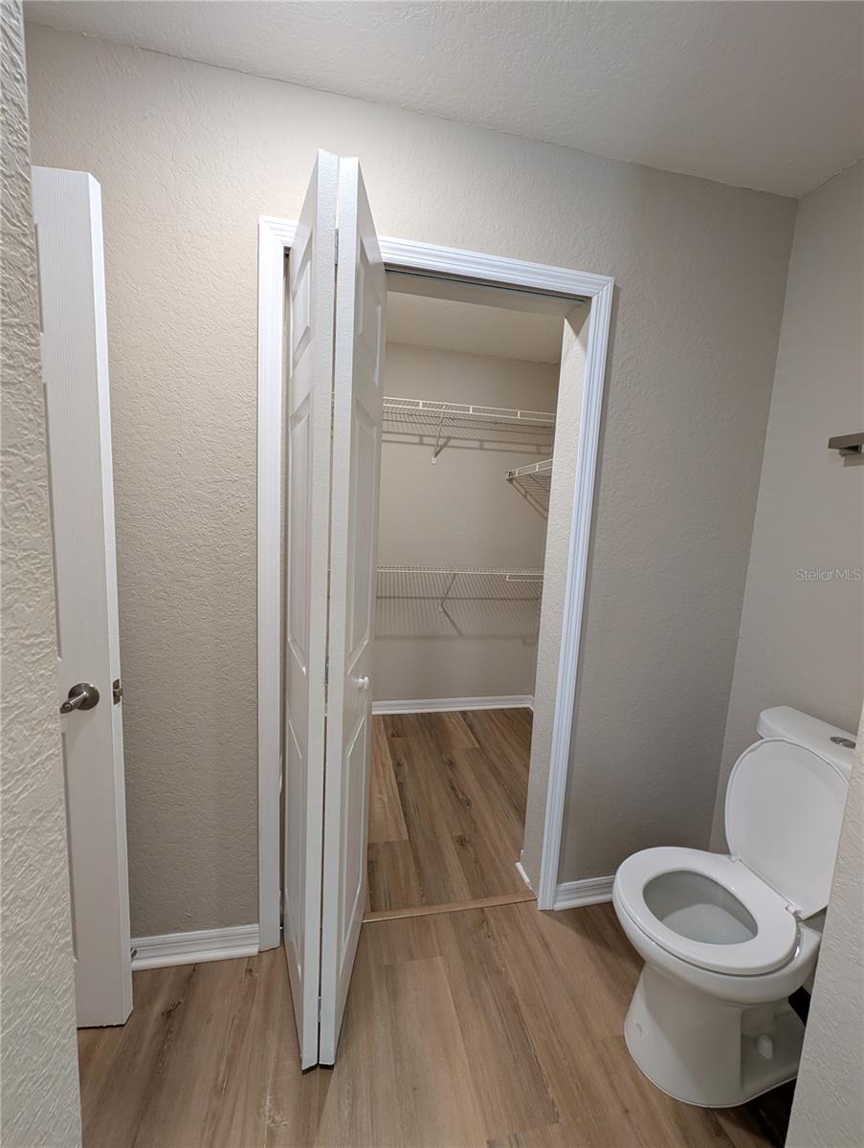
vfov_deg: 110.5
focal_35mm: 12
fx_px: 399
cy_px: 574
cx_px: 432
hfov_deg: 94.6
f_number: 1.7
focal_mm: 2.02
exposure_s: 1/60
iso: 103
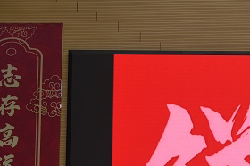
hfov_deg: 11.5
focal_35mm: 175
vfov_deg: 7.8
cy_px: 180
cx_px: 293
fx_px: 1214
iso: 320
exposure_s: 1/80
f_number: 4
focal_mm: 70
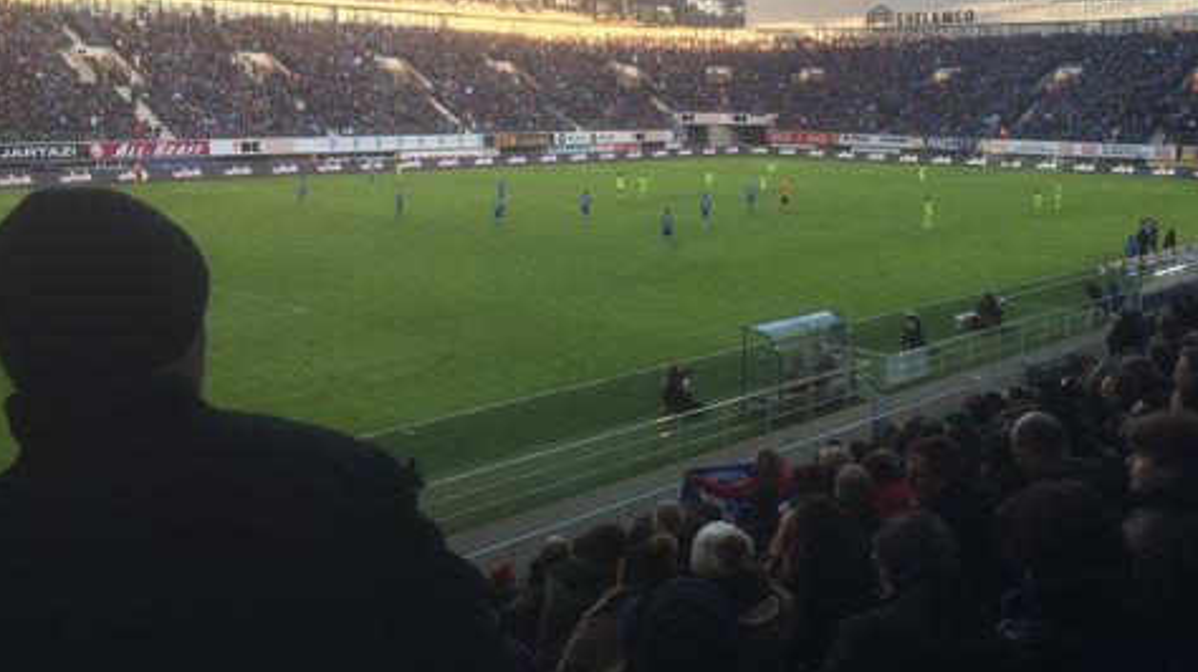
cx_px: 710
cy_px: 289
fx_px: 1206
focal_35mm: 38
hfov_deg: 52.5
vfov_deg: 31.1
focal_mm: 4.15
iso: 32
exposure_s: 1/129
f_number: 2.2
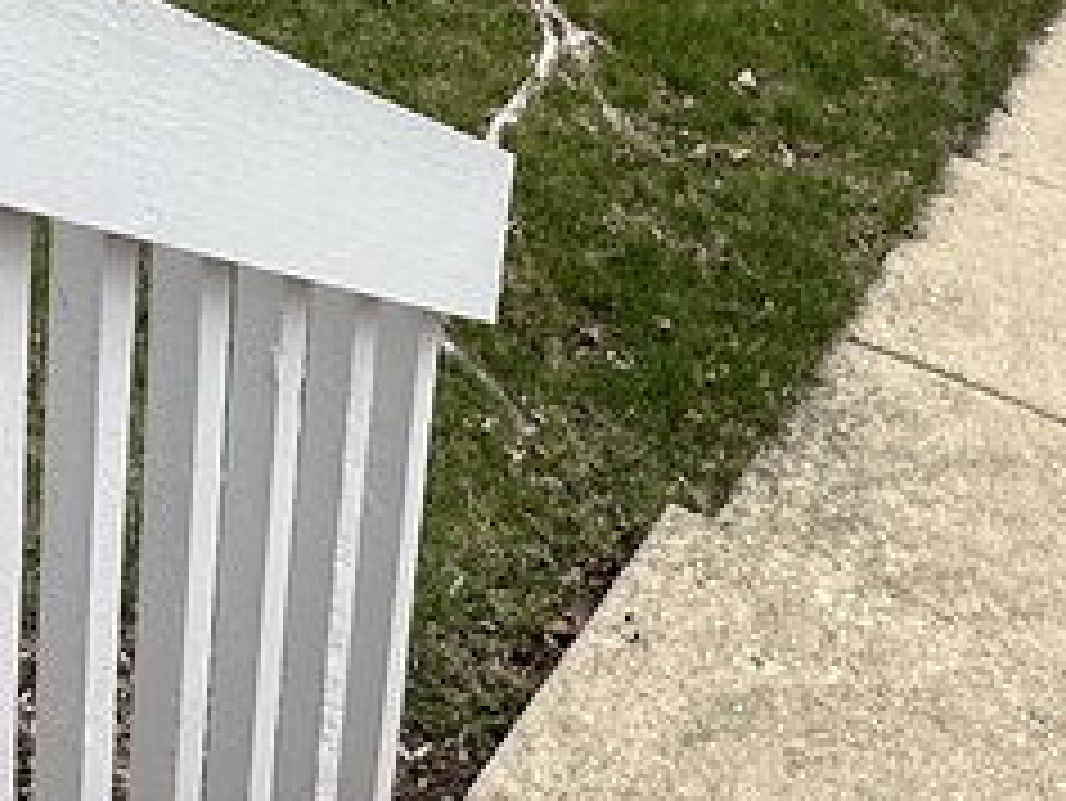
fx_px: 2619
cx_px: 27
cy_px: -346
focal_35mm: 85
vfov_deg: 16.1
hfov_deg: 22.2
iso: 40
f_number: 2.2
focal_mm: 2.22
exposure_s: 1/463
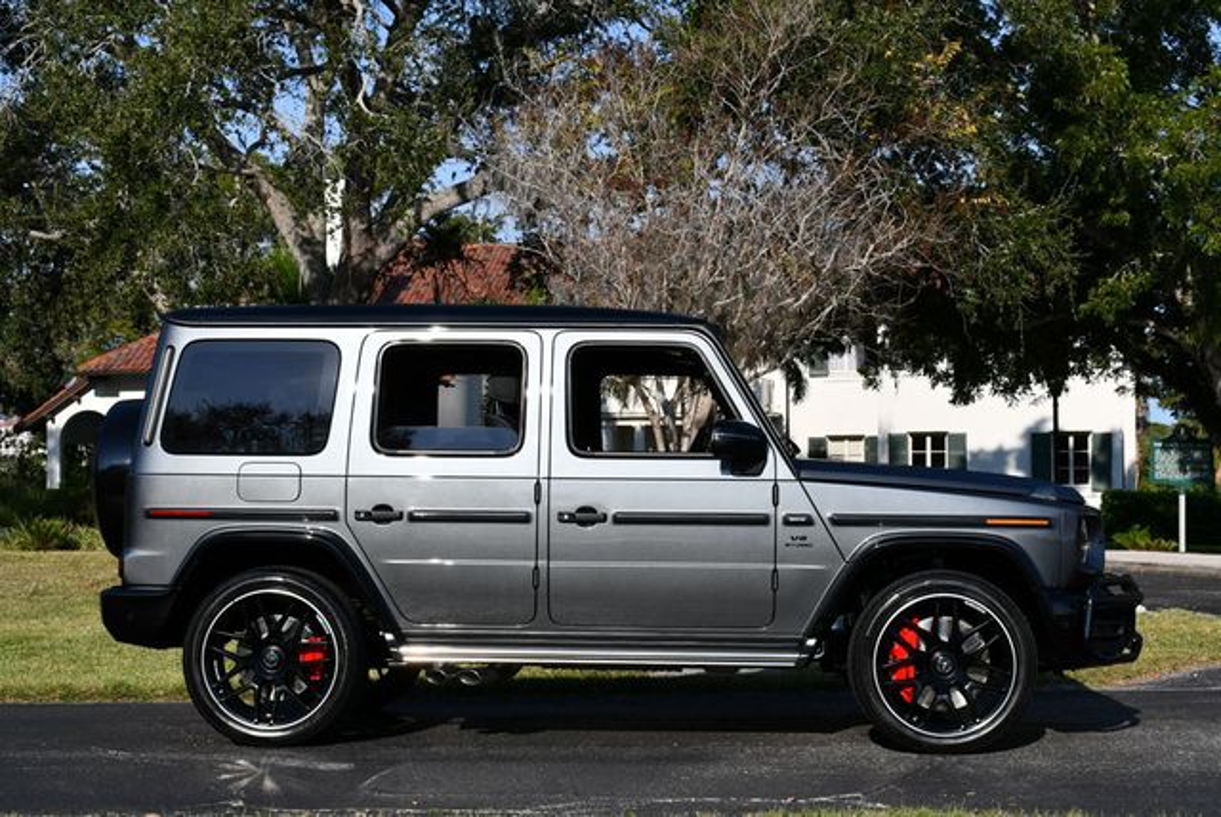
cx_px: 610
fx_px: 2037
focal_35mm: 60
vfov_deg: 22.7
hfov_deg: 33.4
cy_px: 408
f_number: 9
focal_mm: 30
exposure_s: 1/320
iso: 100
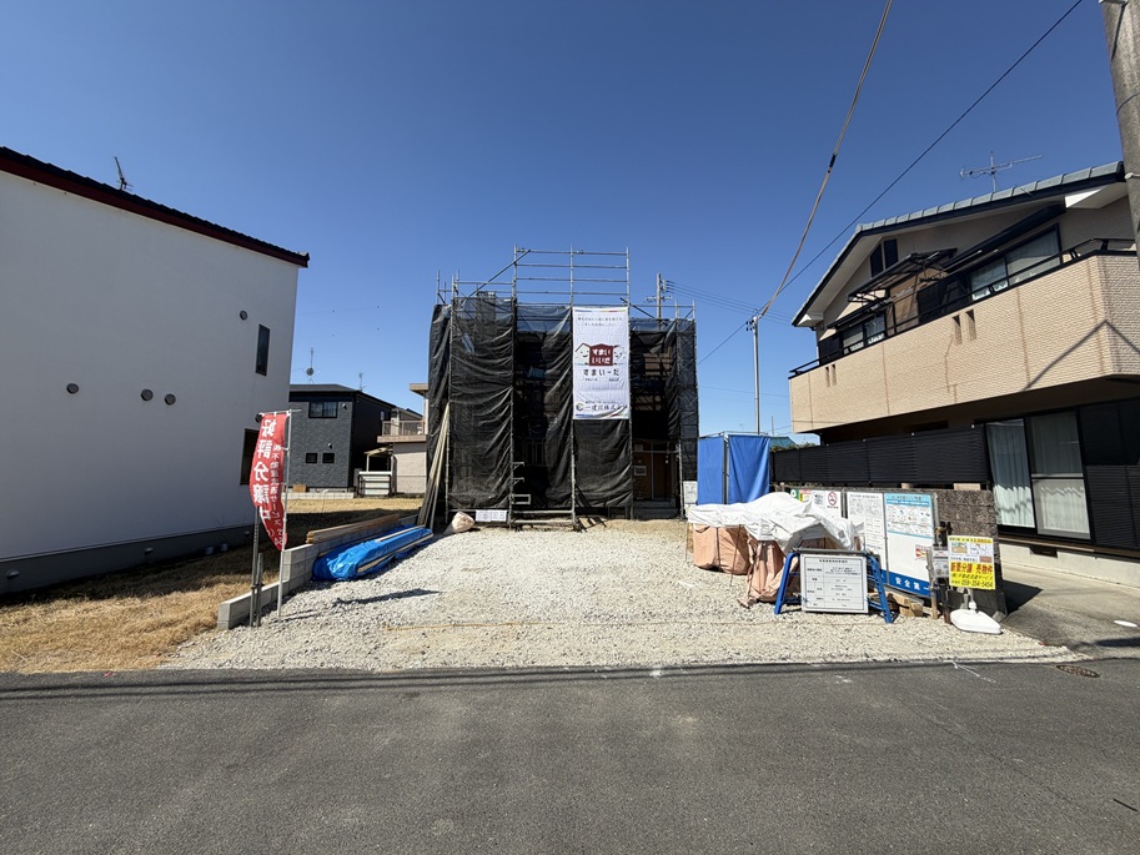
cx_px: 570
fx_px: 461
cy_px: 428
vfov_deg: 85.7
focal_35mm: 14
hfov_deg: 102.1
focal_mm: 2.22
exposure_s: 1/1105
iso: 20
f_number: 2.2
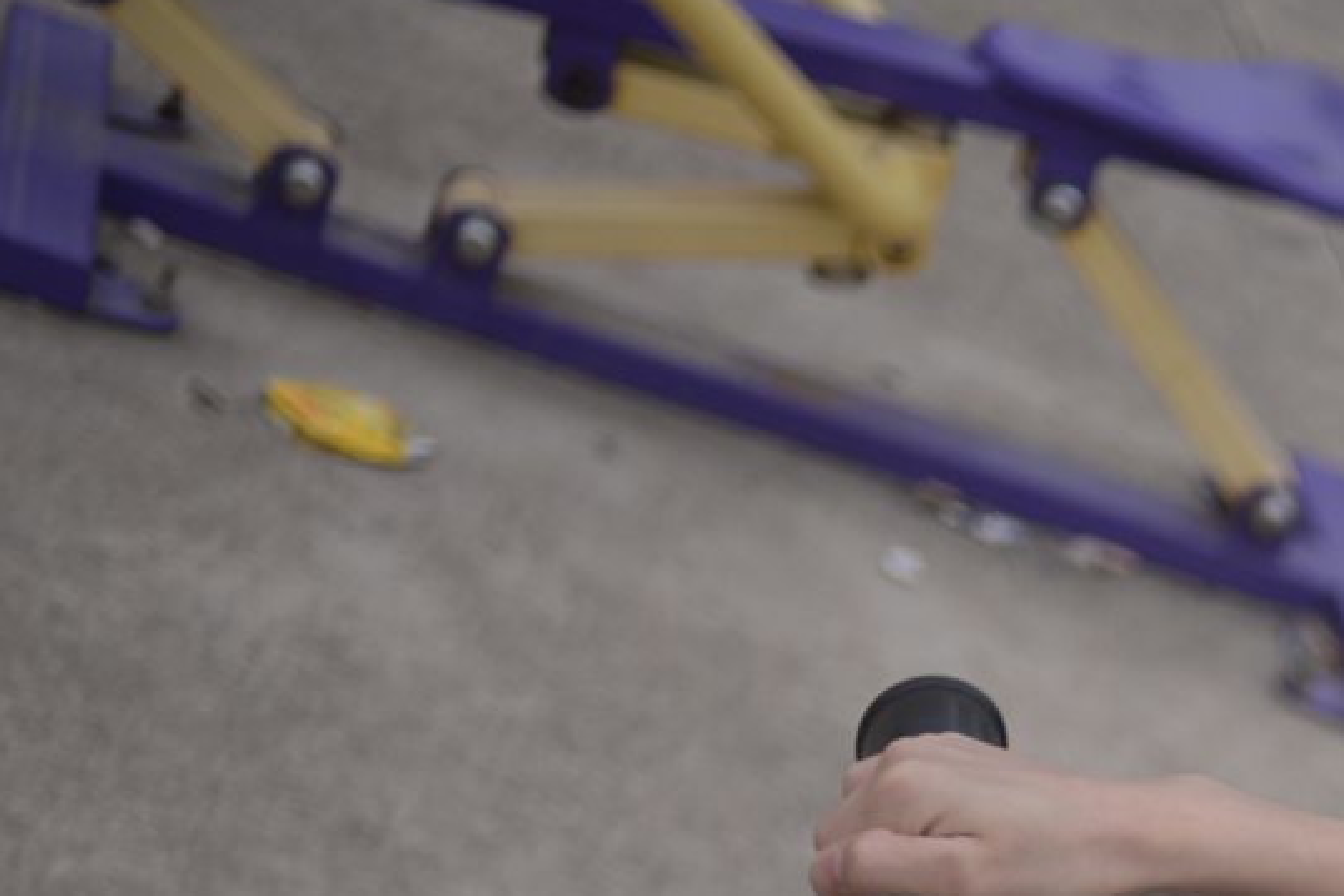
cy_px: 1537
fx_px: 4741
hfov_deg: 15.1
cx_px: 1953
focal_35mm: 127
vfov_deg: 10.3
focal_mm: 35
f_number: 2
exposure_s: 1/1000
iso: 125
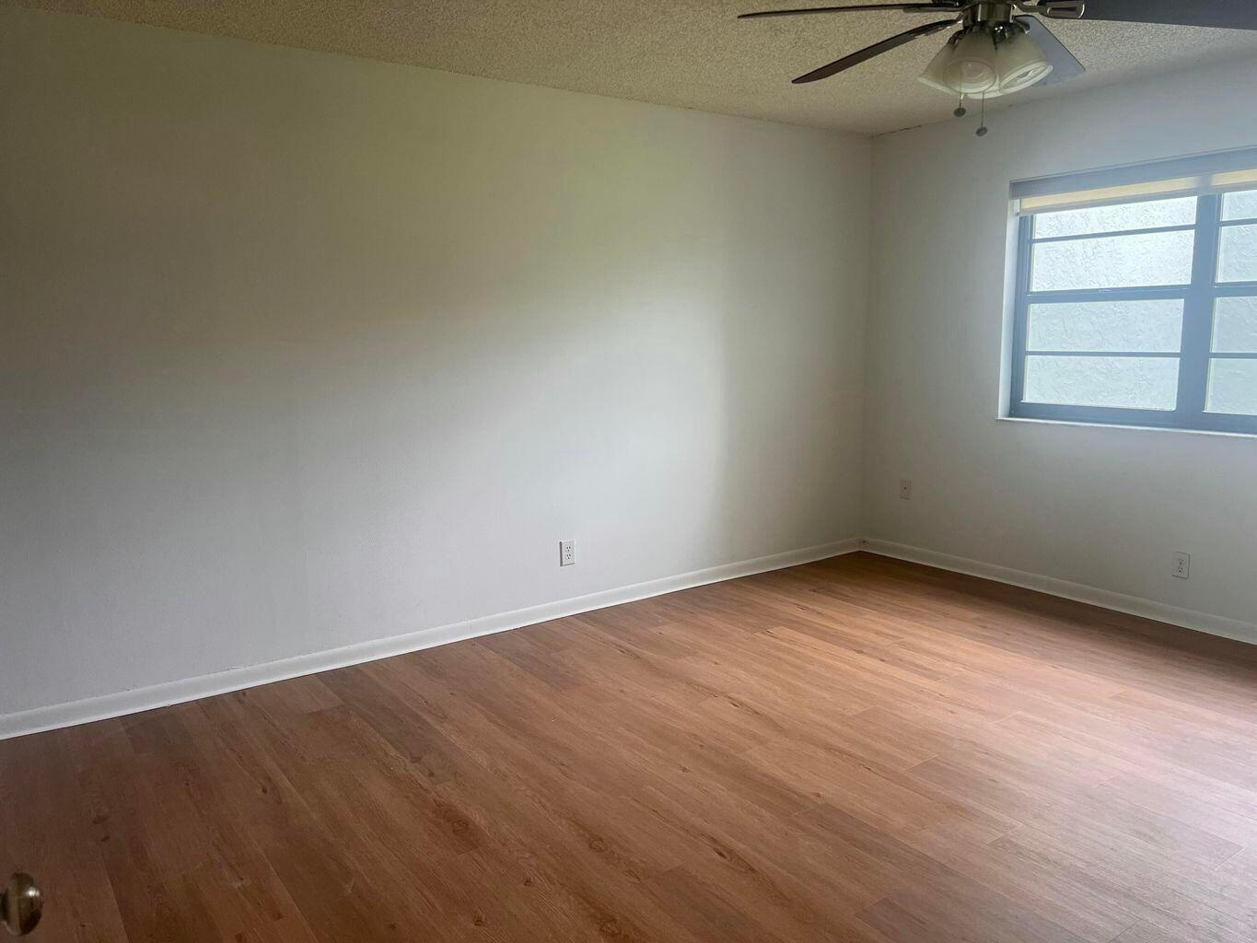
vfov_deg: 53.1
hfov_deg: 67.3
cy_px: 472
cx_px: 628
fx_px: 944
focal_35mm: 26
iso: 100
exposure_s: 1/120
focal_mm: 5.7
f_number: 1.5
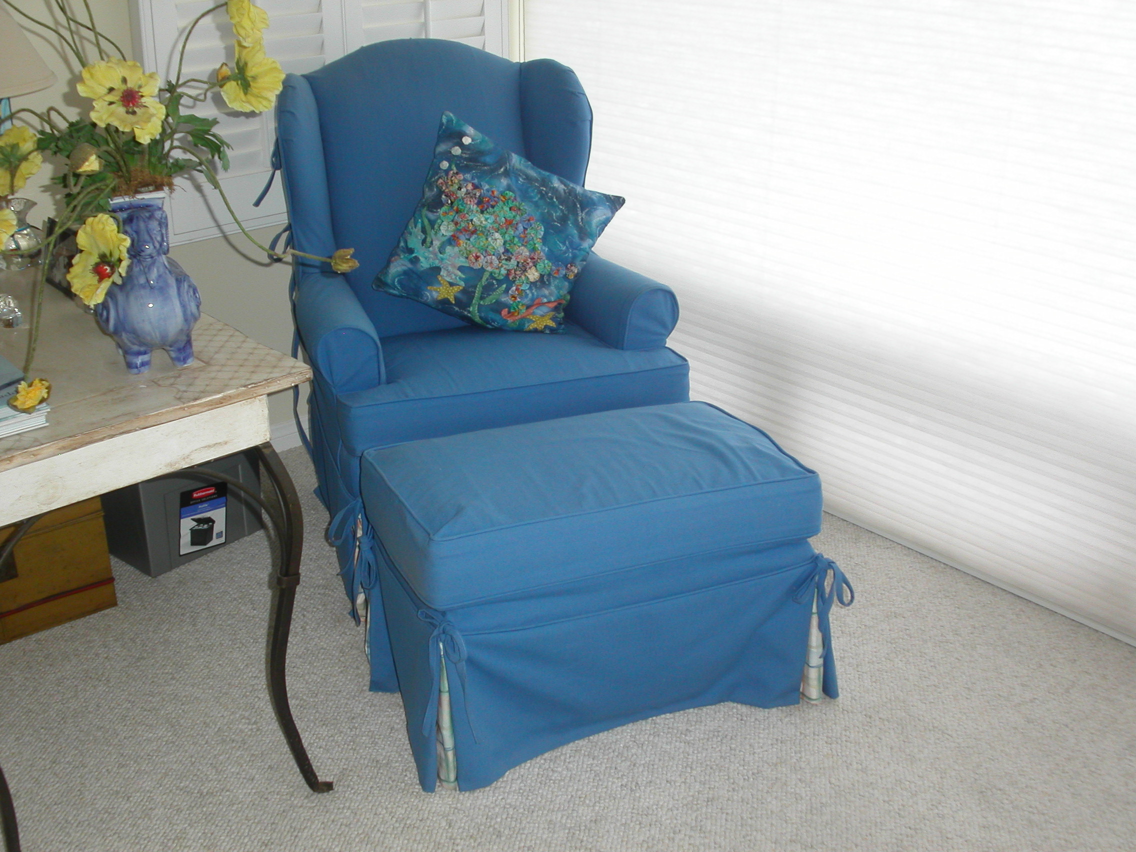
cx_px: 568
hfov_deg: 49.0
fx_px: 1247
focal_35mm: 38
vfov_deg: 37.7
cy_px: 426
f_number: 4
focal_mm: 7.8
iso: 141
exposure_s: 1/60
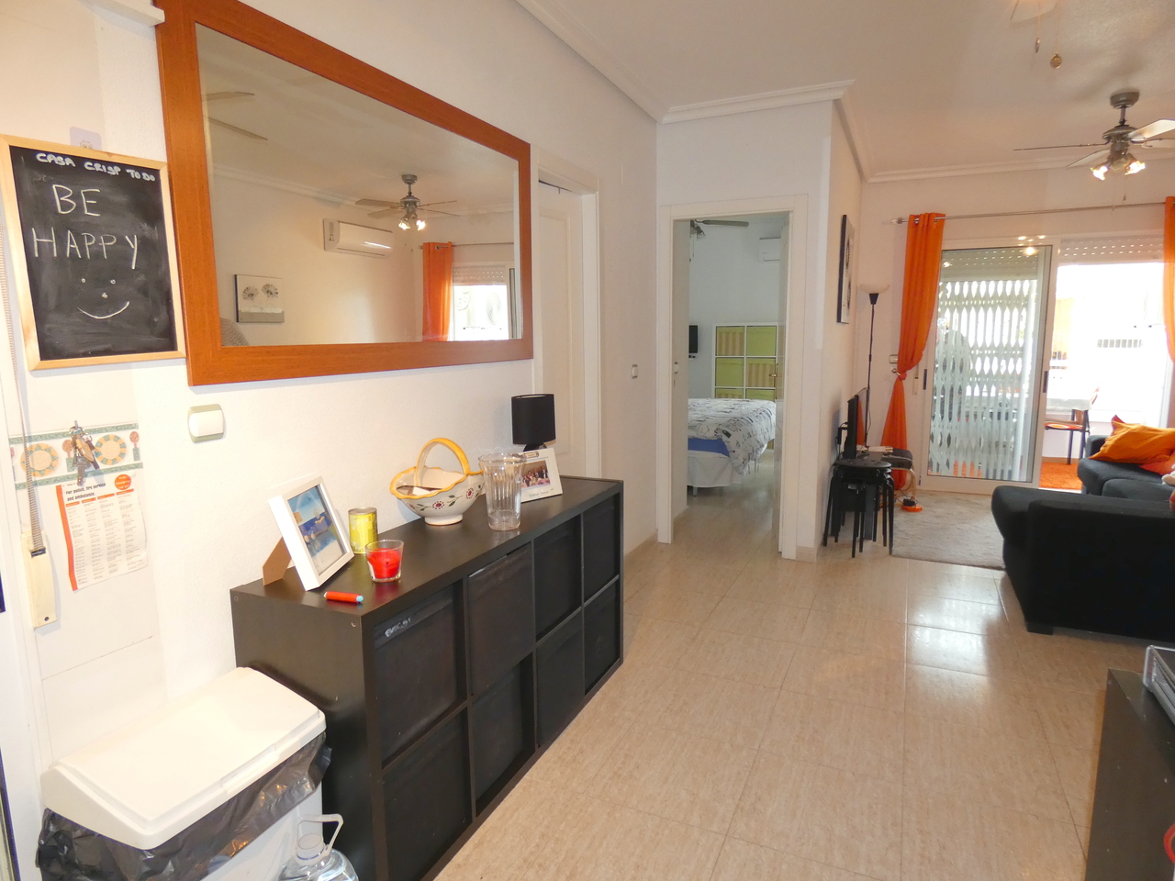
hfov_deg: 81.7
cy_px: 440
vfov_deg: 66.0
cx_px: 588
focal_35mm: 20
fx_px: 679
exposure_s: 1/40
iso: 320
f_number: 2.8
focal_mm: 3.6
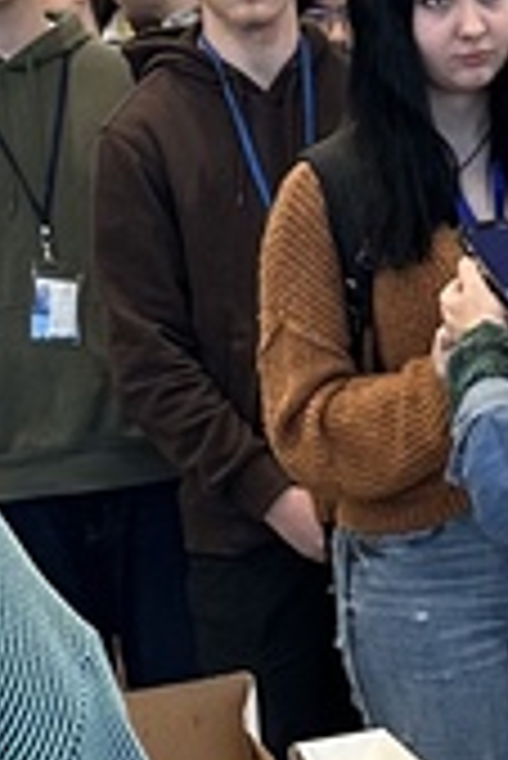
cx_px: 971
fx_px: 3189
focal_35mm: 151
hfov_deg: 8.7
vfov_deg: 13.3
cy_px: 863
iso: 160
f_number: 1.78
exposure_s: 1/60
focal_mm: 6.86
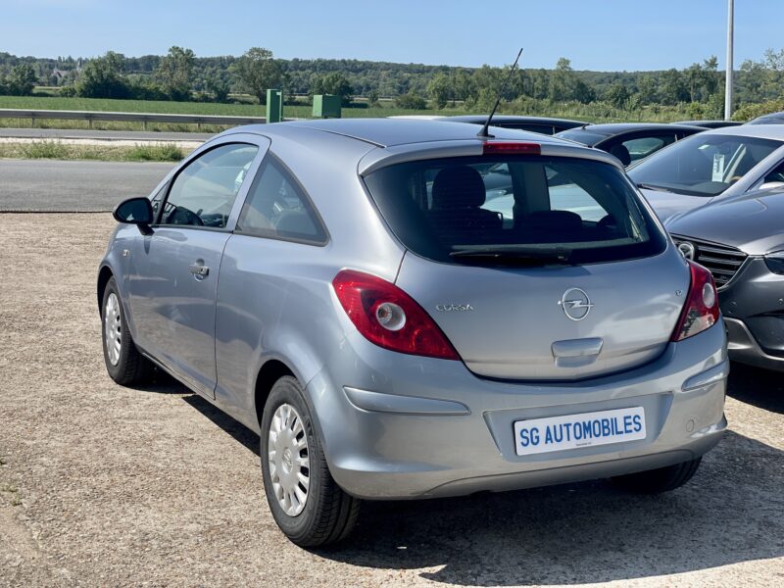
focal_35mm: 52
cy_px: 294
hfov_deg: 36.8
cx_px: 392
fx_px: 1178
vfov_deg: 28.0
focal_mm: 6
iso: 32
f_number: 2
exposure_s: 1/1653
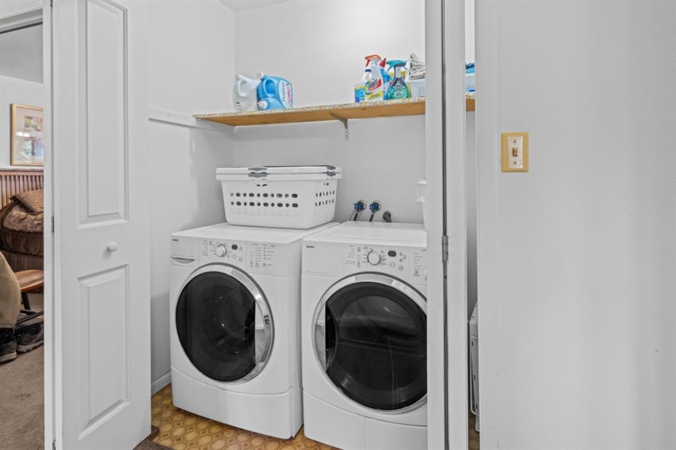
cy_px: 225
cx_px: 338
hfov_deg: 93.3
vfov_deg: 70.4
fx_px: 319
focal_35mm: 17
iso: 1250
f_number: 5.6
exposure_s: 1/8
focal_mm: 17
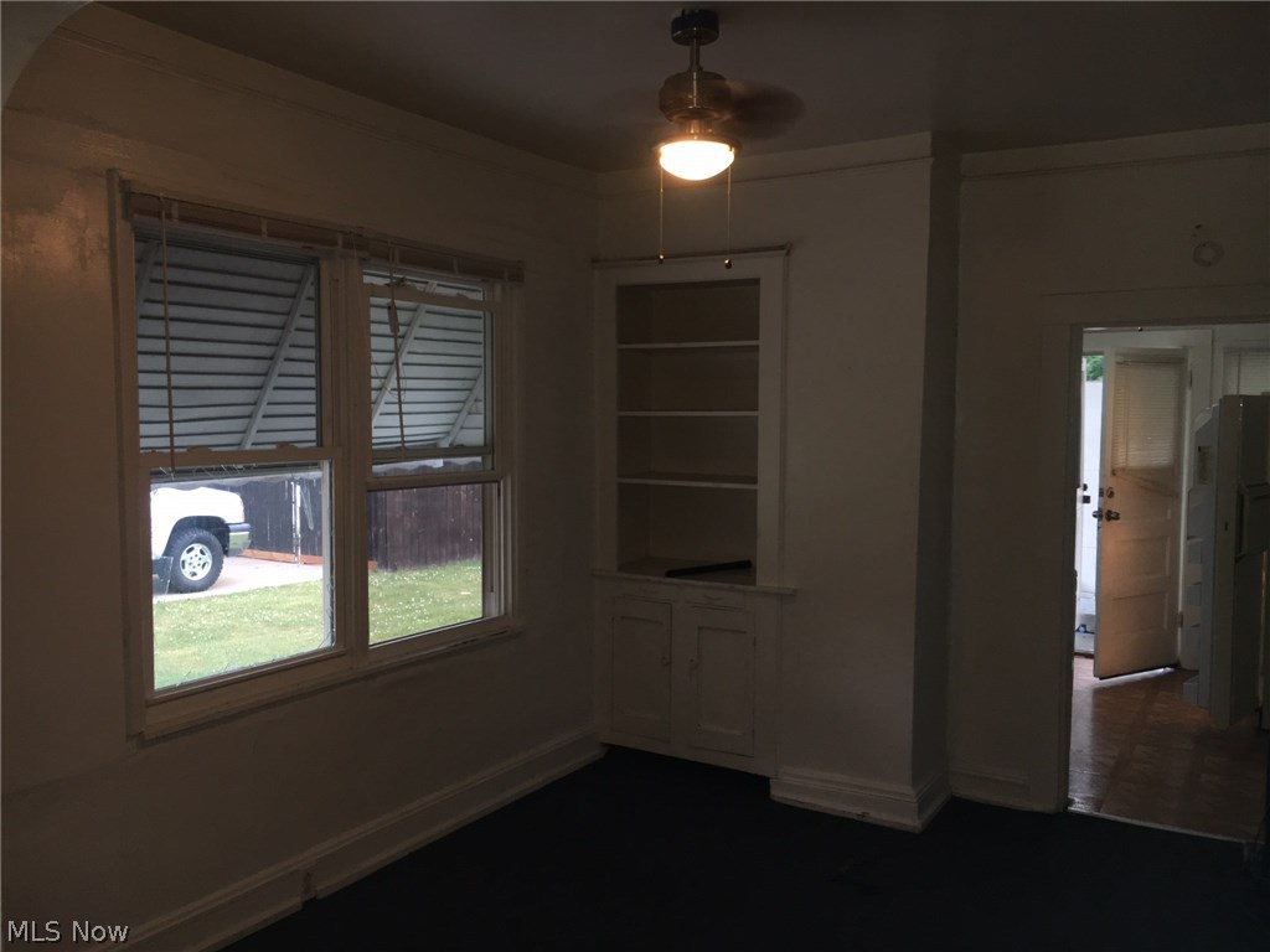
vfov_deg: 48.2
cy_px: 476
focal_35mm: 29
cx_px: 635
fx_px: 1064
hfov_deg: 61.7
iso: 50
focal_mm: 4.15
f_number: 2.2
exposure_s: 1/30
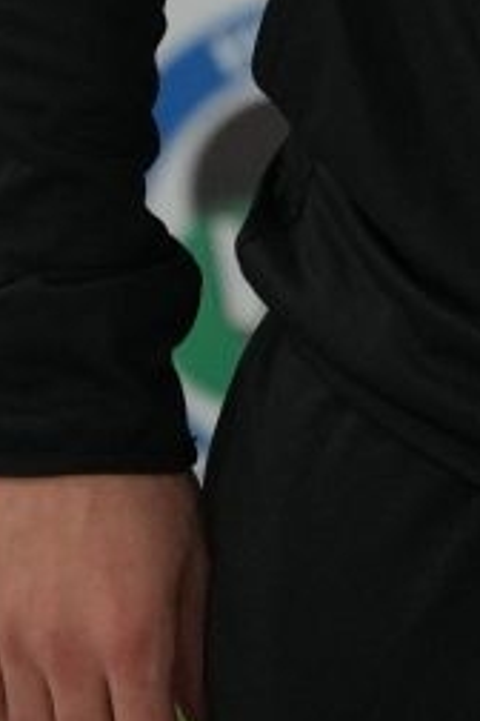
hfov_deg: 1.0
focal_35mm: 1428
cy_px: -601
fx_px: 28558
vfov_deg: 1.4
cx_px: 929
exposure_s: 1/500
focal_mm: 200
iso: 1600
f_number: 2.8
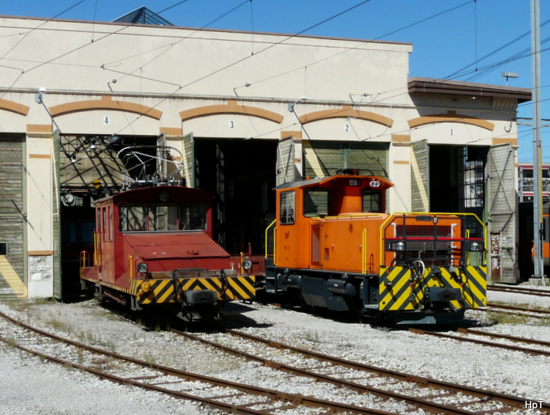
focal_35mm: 37
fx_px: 589
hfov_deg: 50.1
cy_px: 209
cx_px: 275
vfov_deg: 38.8
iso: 100
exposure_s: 1/400
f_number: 6.3
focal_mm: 5.9
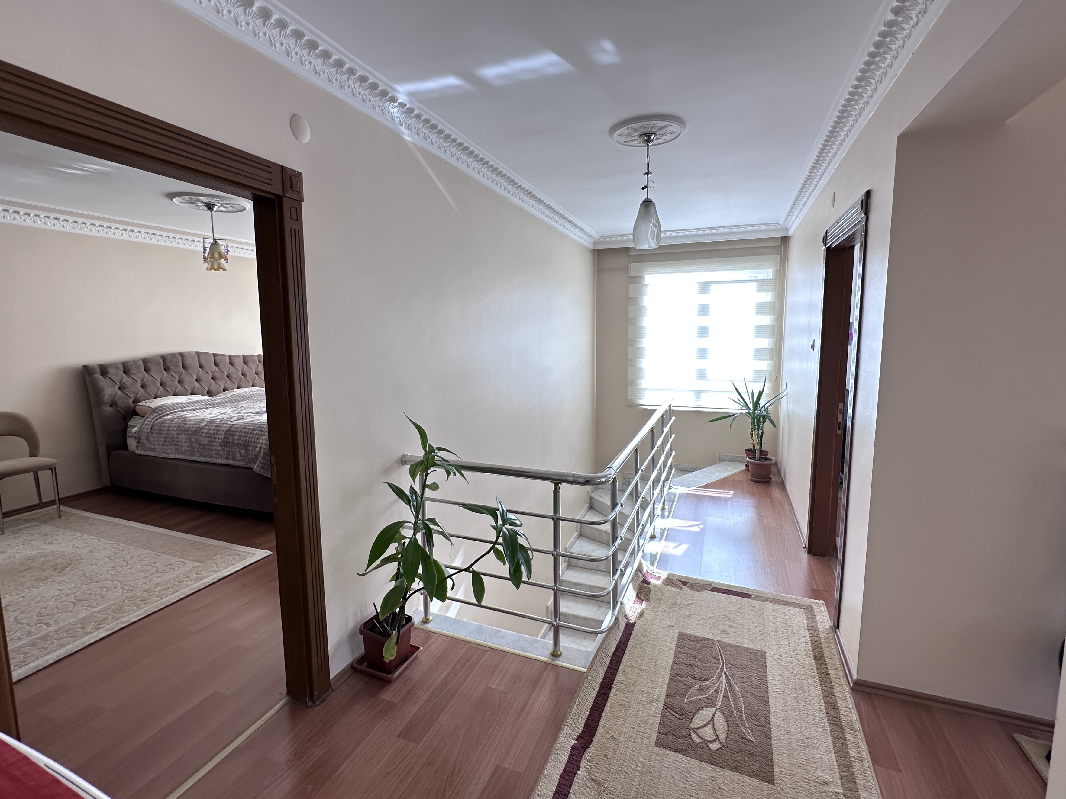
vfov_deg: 78.1
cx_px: 526
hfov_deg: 94.5
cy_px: 387
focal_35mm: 16
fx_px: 493
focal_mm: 2.22
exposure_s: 1/99
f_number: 2.2
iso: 125
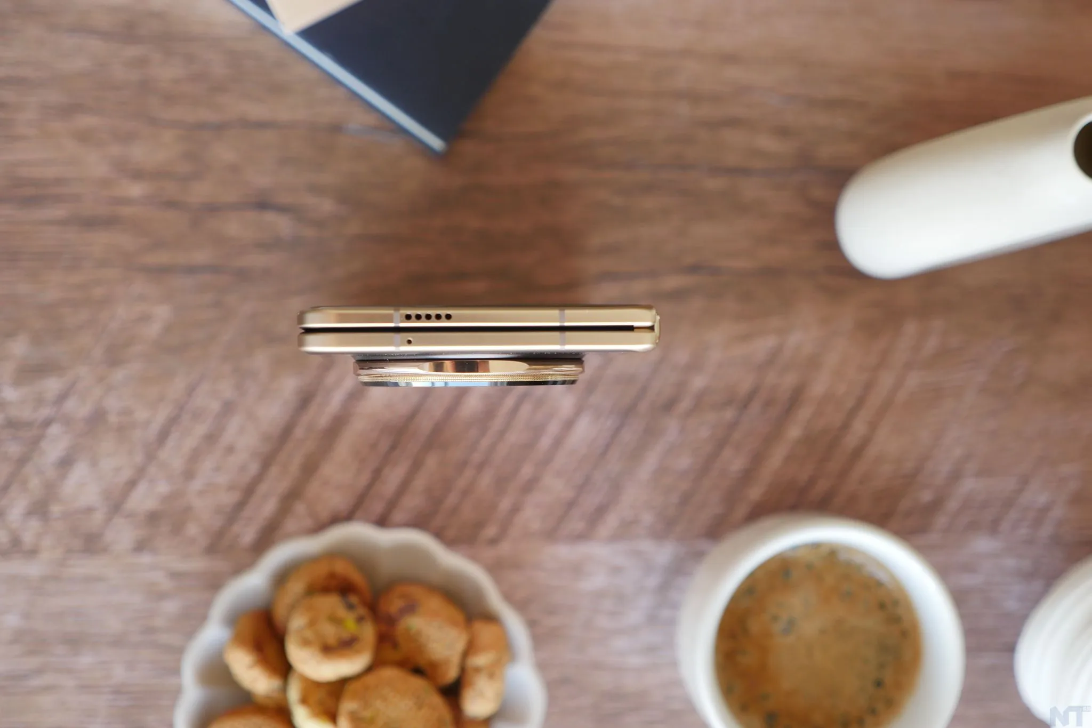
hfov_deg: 34.5
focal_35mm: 58
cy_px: 364
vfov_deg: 23.4
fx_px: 1759
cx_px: 546
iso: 320
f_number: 2.8
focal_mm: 28
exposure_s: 1/60
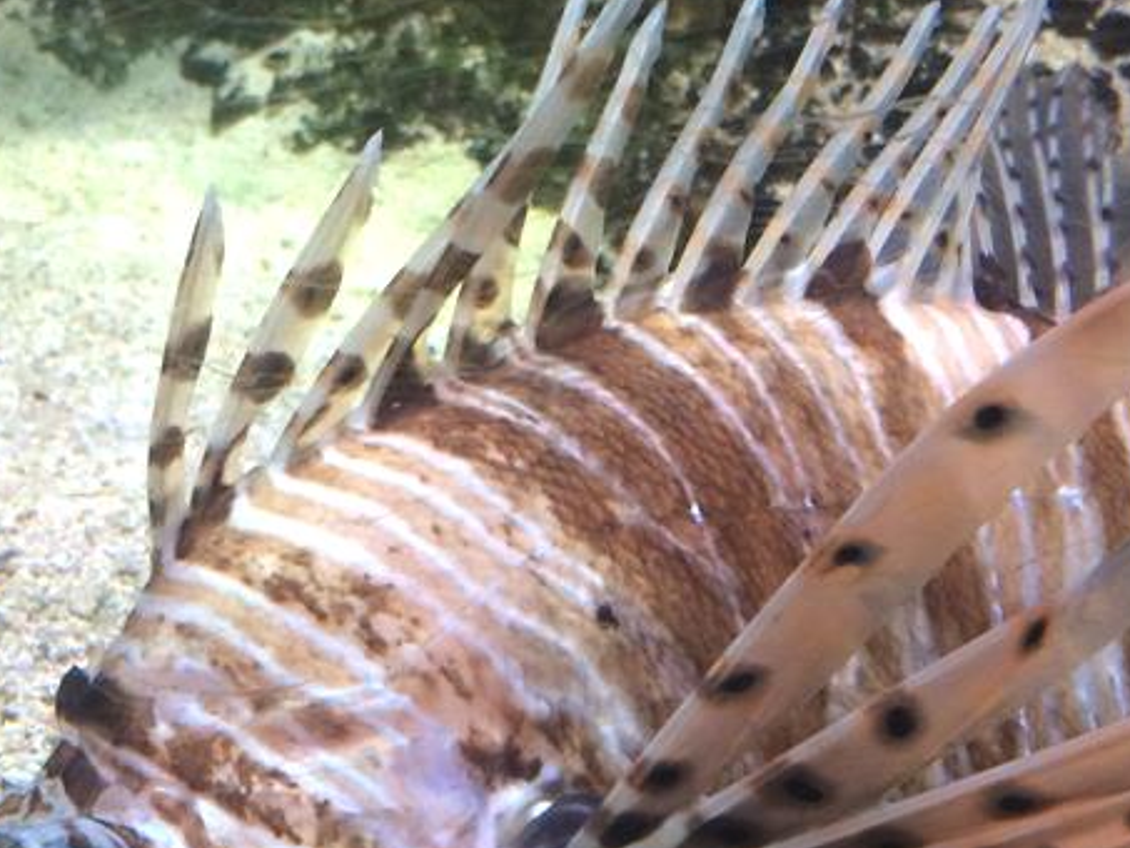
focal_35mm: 55
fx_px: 1796
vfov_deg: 26.4
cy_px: 572
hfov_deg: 34.9
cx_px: 559
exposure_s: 1/33
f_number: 2.2
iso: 125
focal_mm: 4.15
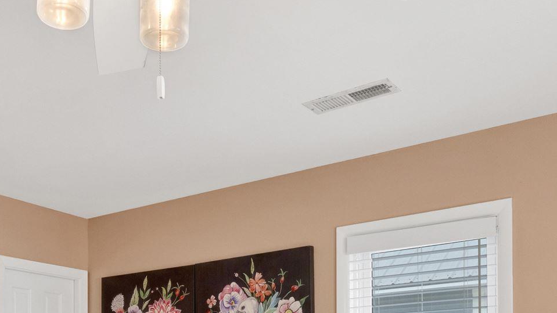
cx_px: 153
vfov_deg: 22.9
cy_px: 396
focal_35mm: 47
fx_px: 694
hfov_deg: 42.6
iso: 400
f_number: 11
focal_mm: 14
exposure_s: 1/40
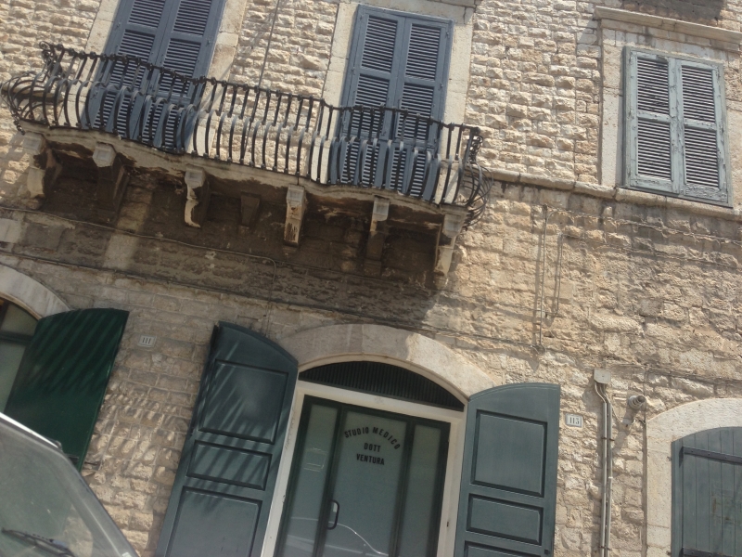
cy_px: 278
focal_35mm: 33
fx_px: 707
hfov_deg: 55.4
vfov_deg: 42.9
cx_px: 371
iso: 50
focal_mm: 4.12
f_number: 2.4
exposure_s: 1/1043
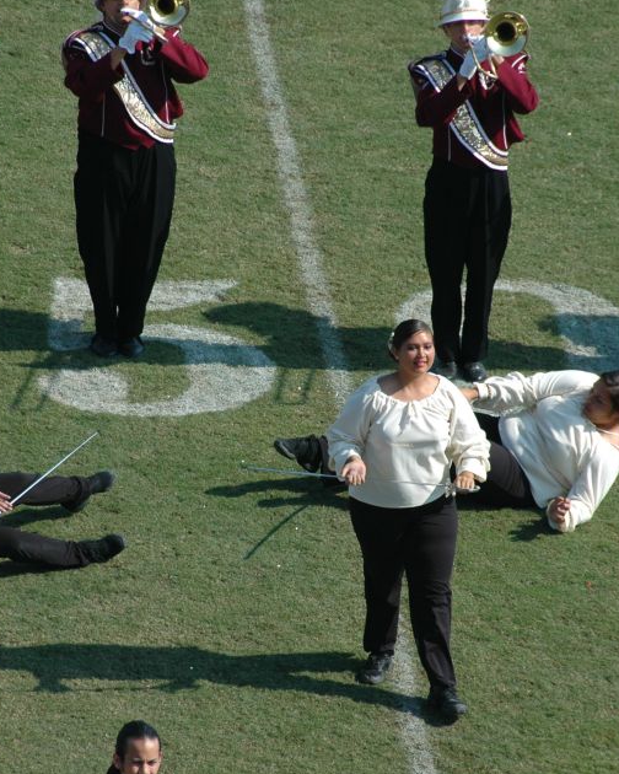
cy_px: 409
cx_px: 276
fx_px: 10465
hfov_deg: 3.4
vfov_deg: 4.2
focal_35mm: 457
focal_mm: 200
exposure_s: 1/640
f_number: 6.3
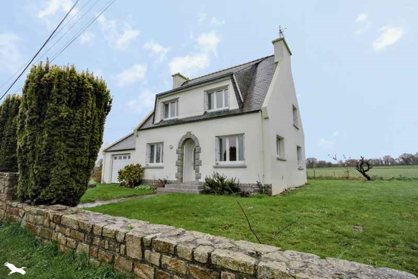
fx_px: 207
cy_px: 140
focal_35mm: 18
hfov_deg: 90.7
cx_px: 209
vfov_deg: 68.0
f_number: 8
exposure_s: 1/640
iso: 800
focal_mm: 17.8
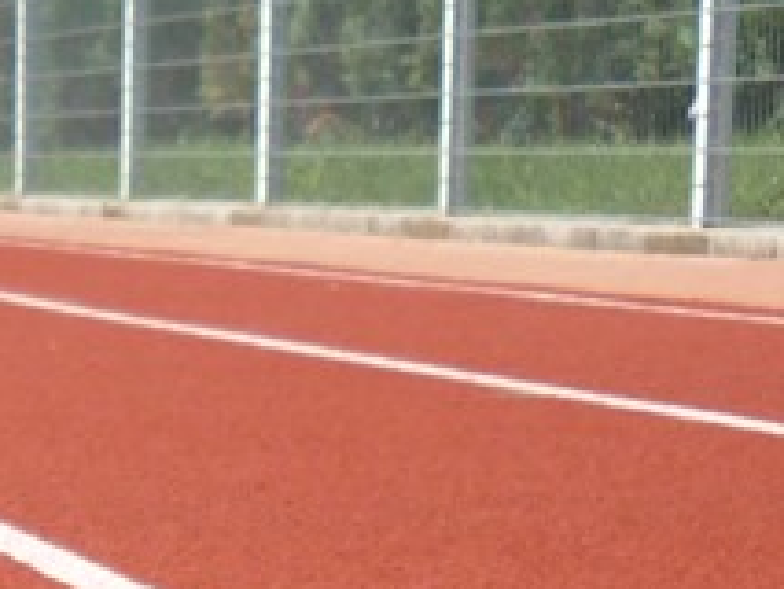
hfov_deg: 9.8
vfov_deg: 8.1
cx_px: -1007
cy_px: 814
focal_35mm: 181
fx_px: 4102
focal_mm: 5.5
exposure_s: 1/800
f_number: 2.8
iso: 80
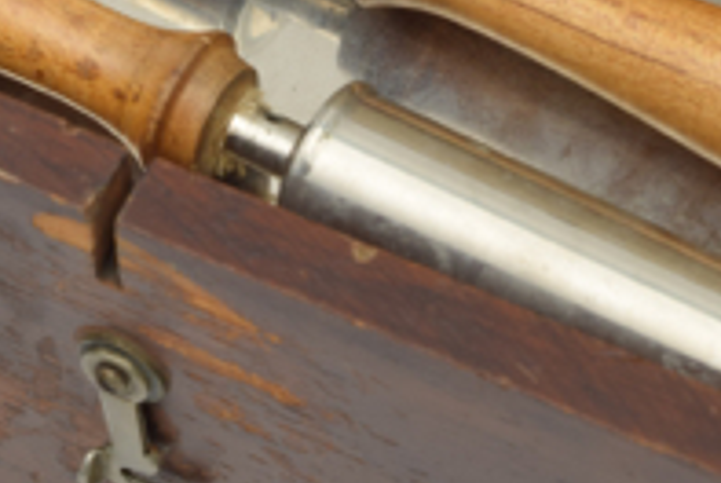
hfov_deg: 7.7
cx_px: 417
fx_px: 5368
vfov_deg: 5.1
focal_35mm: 268
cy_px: -229
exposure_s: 1/125
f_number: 9
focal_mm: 55
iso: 100
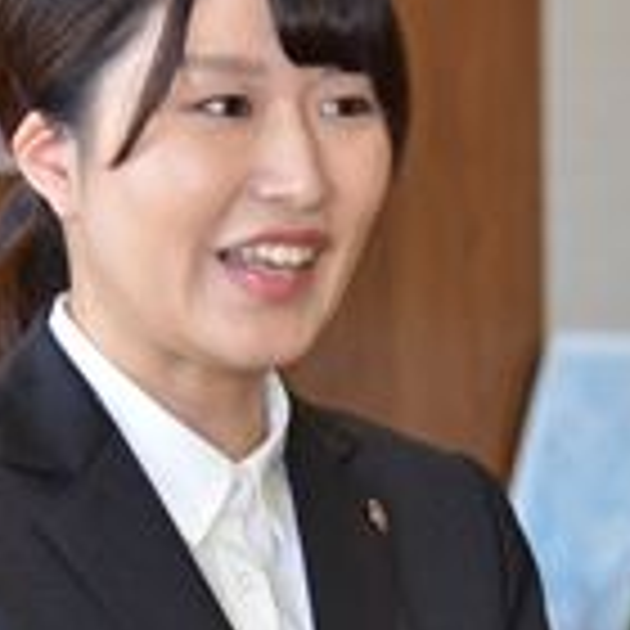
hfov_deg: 4.5
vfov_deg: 4.5
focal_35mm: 392
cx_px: 436
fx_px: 8072
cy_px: 452
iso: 1250
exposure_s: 1/160
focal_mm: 86
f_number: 5.6
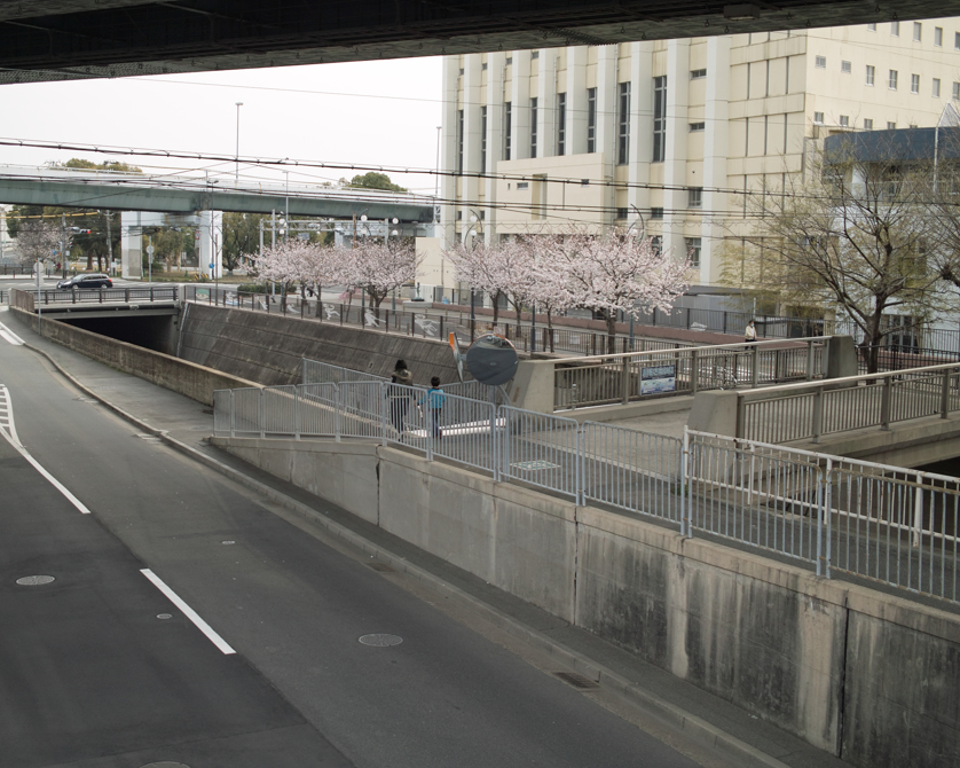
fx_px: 1335
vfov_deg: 32.1
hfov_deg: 39.4
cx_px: 396
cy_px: 378
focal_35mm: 47
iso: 100
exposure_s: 1/400
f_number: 2.8
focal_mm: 24.2
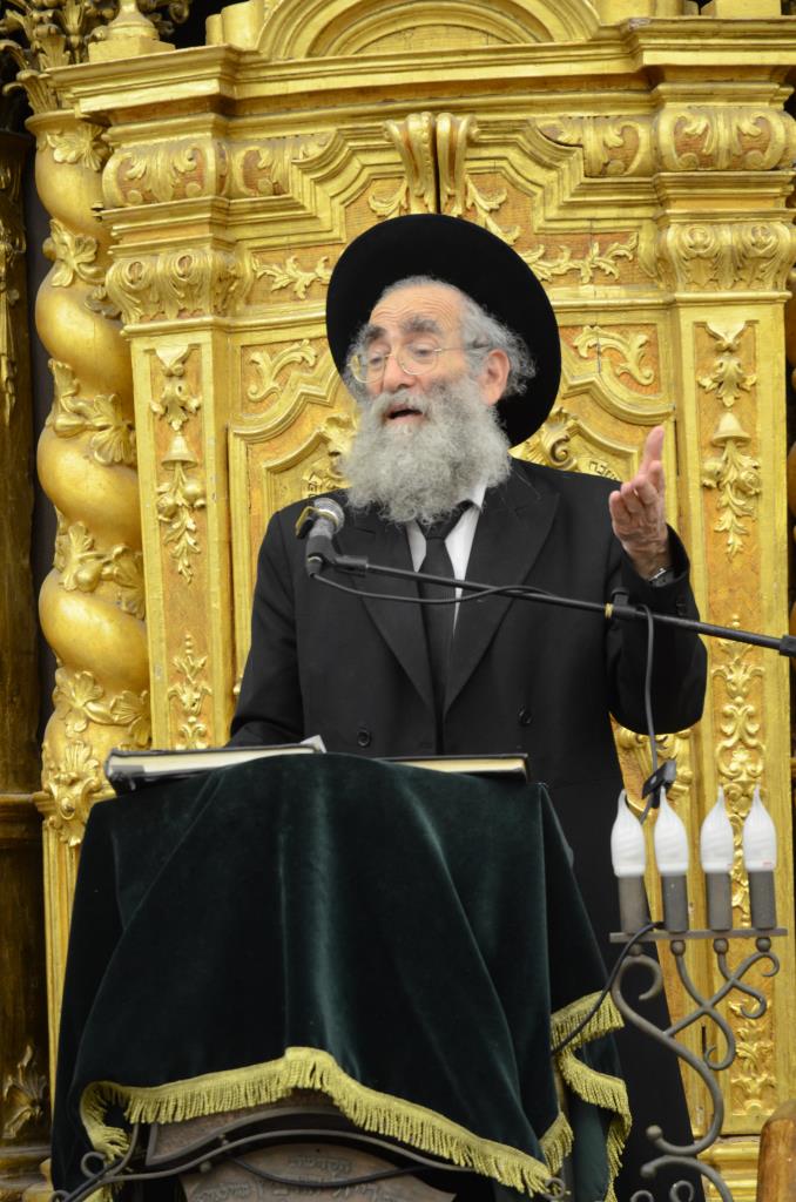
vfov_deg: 16.1
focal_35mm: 128
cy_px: 601
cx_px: 398
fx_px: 4249
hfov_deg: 10.7
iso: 1250
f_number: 5.6
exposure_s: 1/100
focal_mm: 85
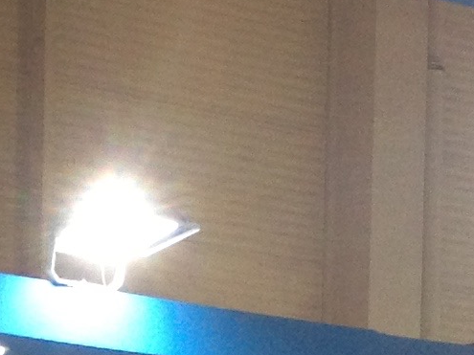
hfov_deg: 8.5
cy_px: 852
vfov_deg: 6.2
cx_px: 36
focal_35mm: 231
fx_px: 3162
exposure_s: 1/60
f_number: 2.4
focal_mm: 4.28
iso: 80
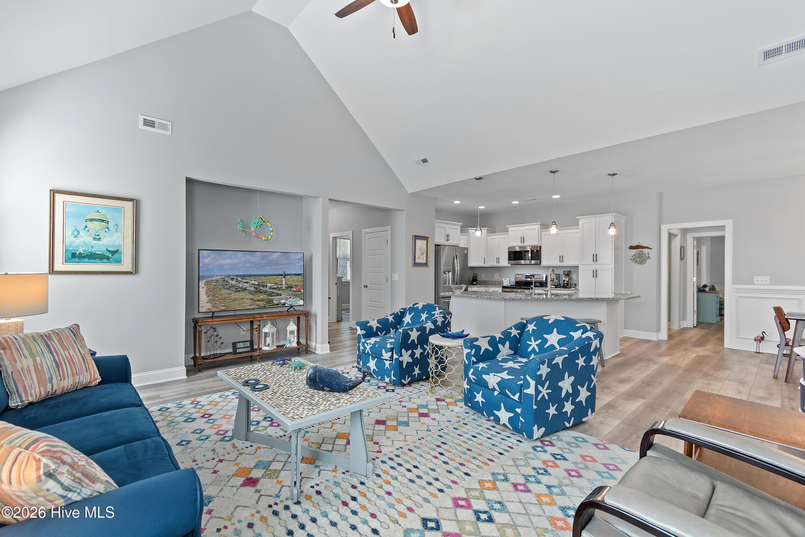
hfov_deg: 100.4
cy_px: 268
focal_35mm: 15
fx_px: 335
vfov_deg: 77.3
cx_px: 402
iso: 100
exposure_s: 1/5
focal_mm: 10
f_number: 4.5
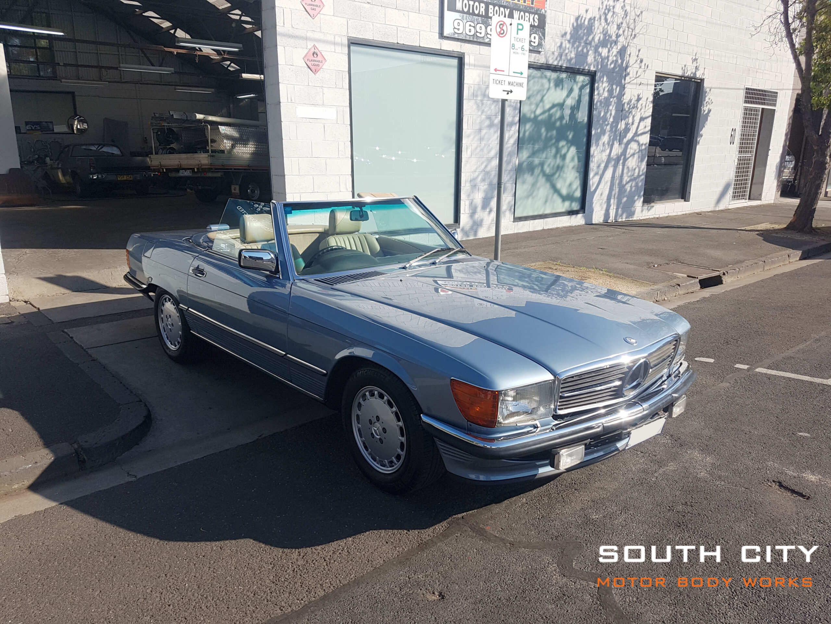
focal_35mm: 26
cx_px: 416
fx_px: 624
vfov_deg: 53.1
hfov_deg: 67.3
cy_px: 312
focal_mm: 4.2
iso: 50
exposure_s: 1/2040
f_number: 1.7
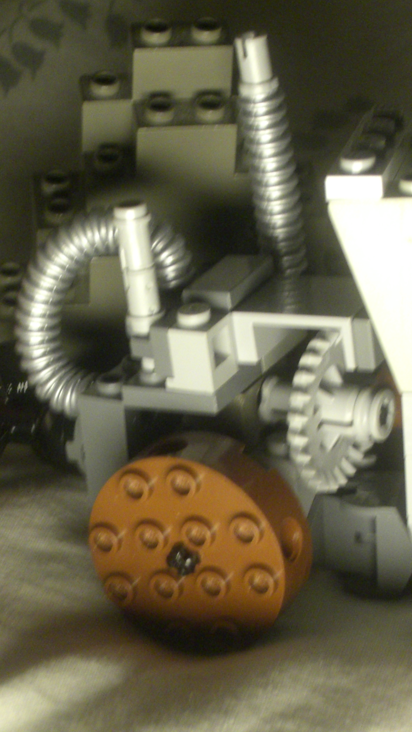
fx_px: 2272
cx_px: 194
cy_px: 368
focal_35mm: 117
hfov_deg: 10.4
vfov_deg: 18.3
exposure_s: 1/100
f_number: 4.4
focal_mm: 13.23
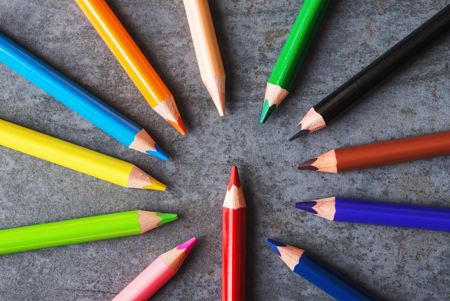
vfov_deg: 9.2
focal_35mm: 150
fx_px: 1876
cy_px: 150
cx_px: 225
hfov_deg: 13.7
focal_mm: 150
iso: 100
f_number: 14
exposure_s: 1/160
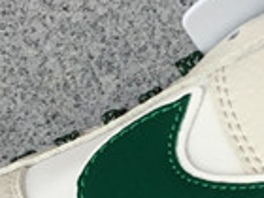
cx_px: 151
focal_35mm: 199
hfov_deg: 9.9
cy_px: 174
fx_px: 1518
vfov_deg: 7.4
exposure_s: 1/229
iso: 25
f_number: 2.4
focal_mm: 3.3
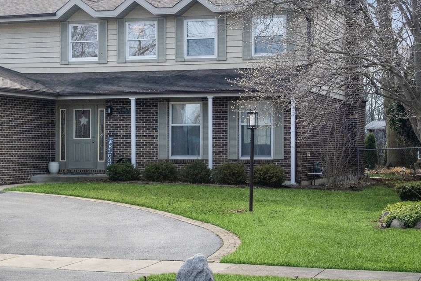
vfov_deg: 15.5
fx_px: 1029
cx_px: 107
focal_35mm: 88
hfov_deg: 22.9
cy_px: 111
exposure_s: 1/640
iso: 200
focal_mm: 52
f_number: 8
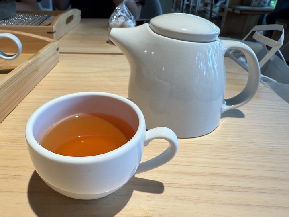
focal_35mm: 24
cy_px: 108
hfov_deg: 71.6
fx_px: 200
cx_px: 144
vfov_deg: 56.8
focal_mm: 2.22
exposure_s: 1/120
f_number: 2.2
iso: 160
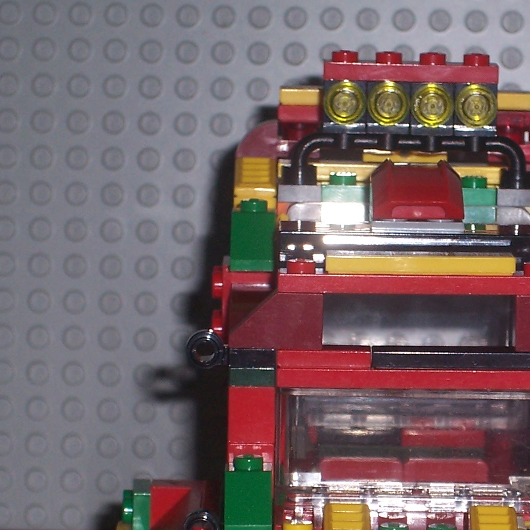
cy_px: 411
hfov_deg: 7.9
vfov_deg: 7.9
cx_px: 480
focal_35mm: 221
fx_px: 3828
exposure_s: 1/90
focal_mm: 16.8
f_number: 4.6
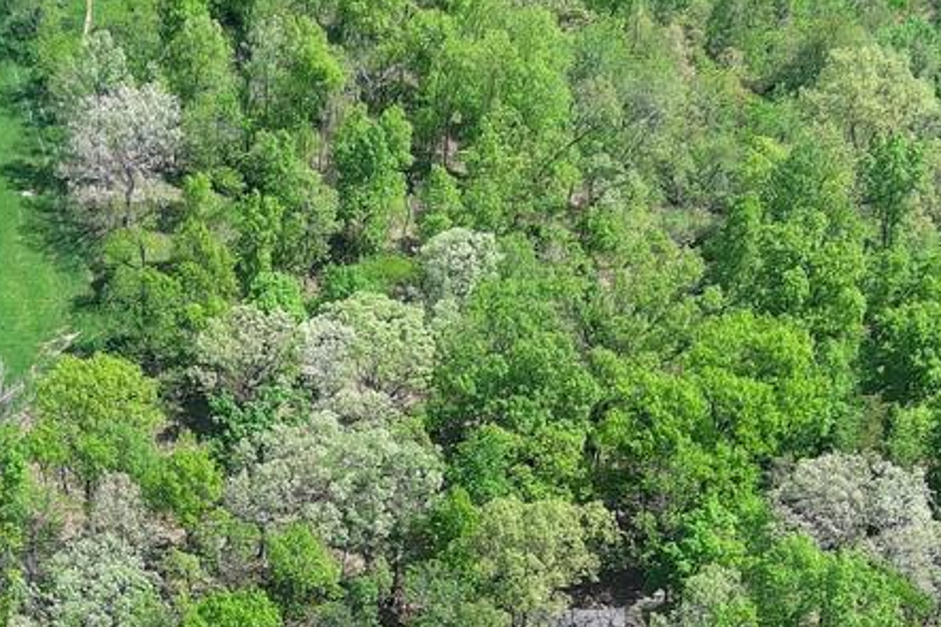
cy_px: 864
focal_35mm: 134
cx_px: 72
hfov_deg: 15.1
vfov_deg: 10.0
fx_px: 3501
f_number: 2.8
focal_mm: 10.57
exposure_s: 1/574
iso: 100
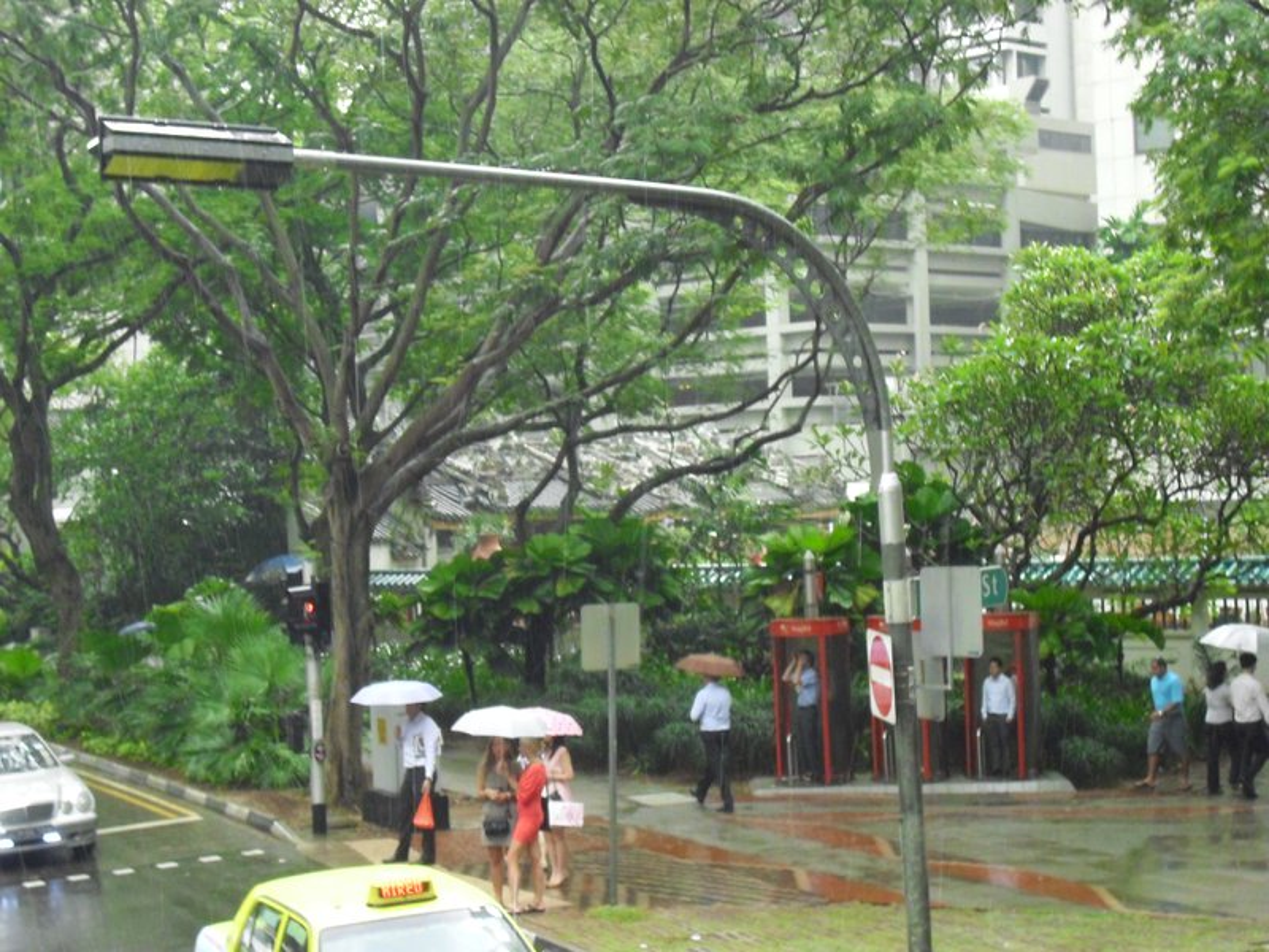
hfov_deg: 29.8
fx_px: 2383
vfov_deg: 22.6
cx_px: 634
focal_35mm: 65
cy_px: 476
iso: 400
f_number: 3.8
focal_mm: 10.7
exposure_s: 1/80
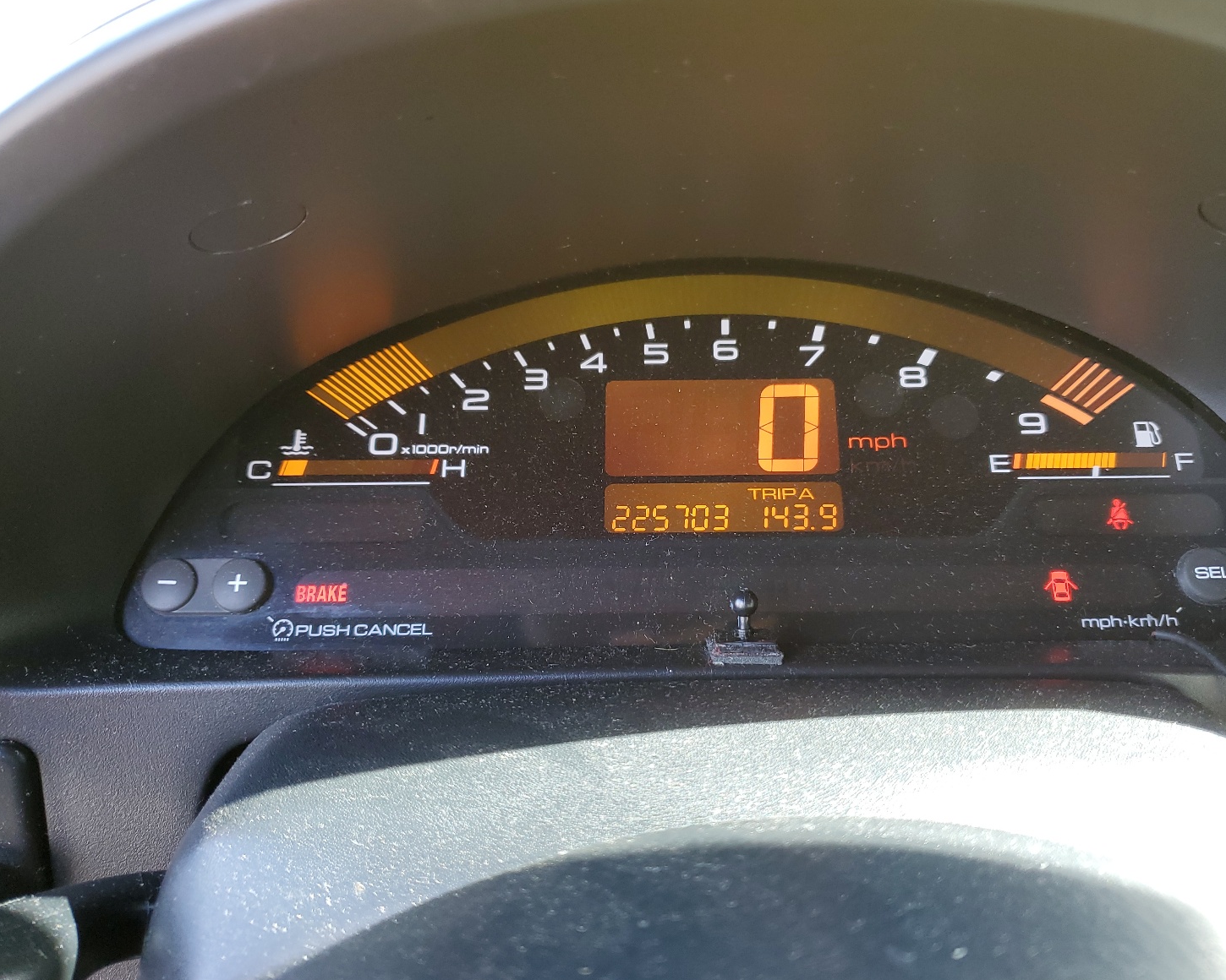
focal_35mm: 28
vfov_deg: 51.5
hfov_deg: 62.1
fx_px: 1016
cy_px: 498
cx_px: 655
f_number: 1.5
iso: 56
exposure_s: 1/60.2
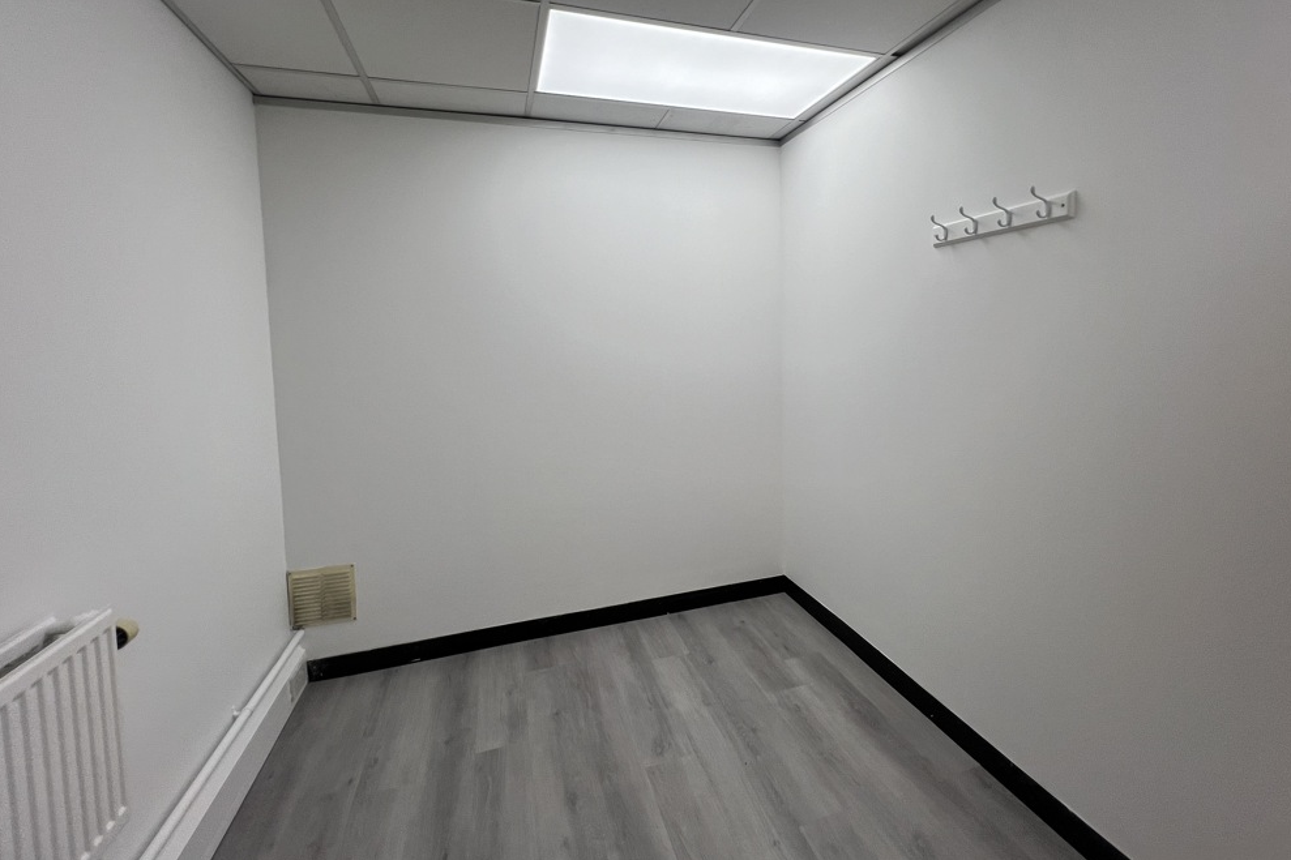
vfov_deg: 80.8
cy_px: 375
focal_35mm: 14
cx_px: 661
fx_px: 502
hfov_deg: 104.2
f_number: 1.8
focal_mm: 1.57
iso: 32
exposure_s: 1/115
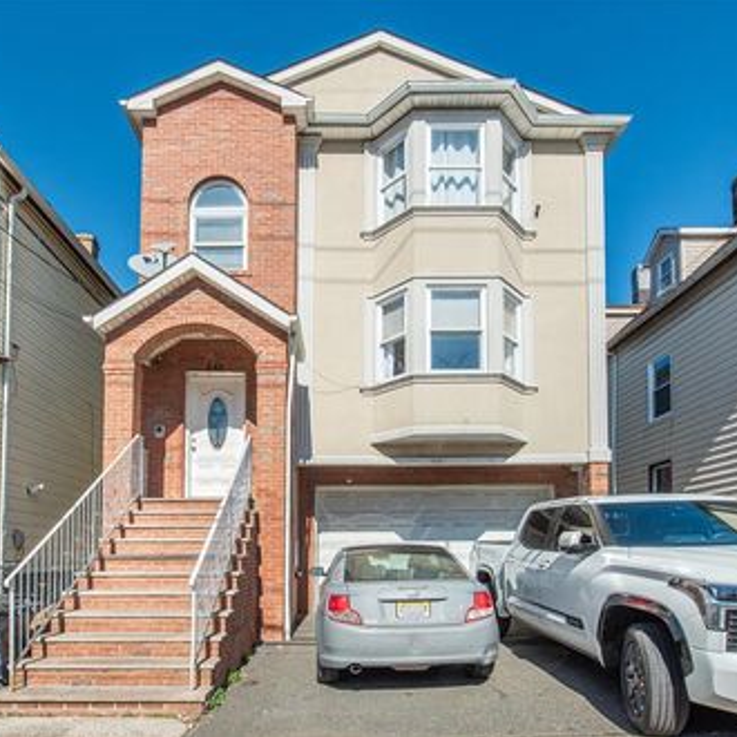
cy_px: 370
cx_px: 310
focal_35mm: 18
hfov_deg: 80.1
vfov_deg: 80.7
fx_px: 434
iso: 200
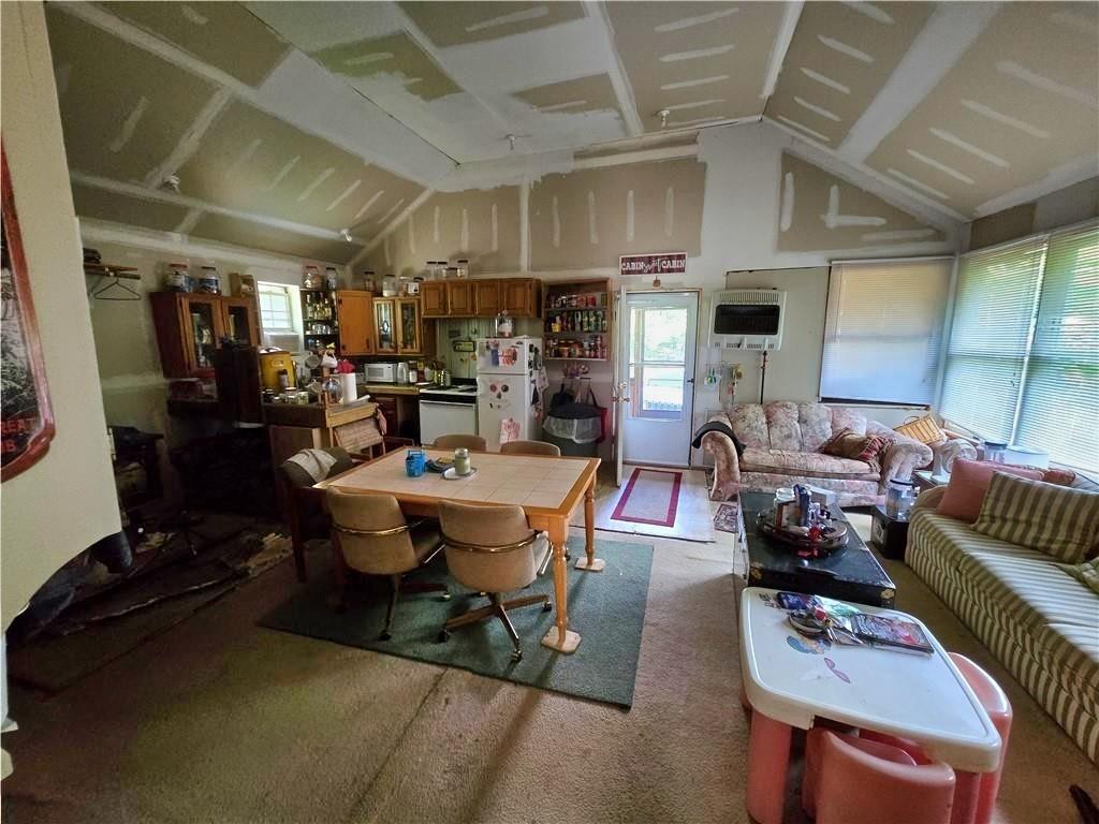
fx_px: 413
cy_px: 412
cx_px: 550
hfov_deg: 106.2
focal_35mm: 13
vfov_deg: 89.9
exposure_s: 1/60
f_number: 2.2
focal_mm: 2.2
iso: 800
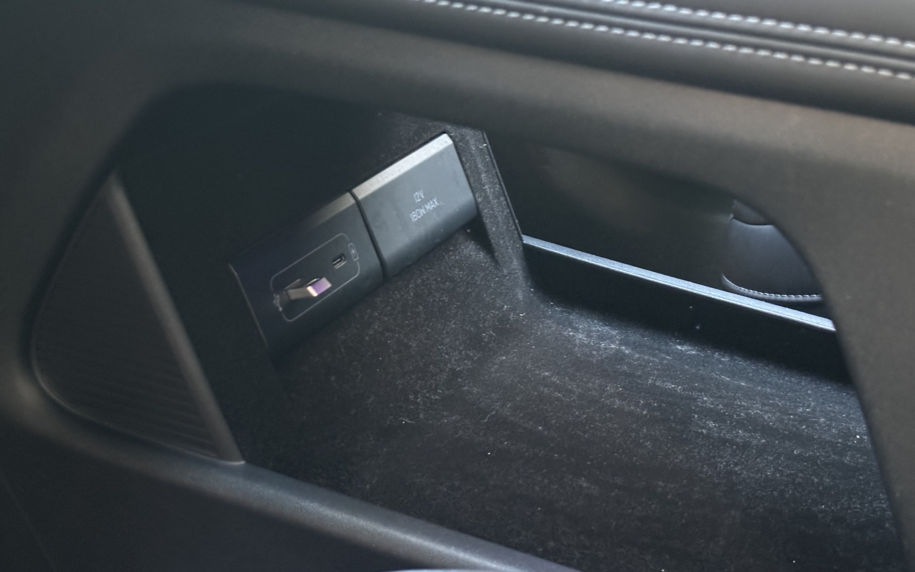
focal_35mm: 51
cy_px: 334
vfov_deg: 25.3
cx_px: 457
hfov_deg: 39.6
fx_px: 1272
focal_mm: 6.86
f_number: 1.78
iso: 640
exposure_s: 1/22
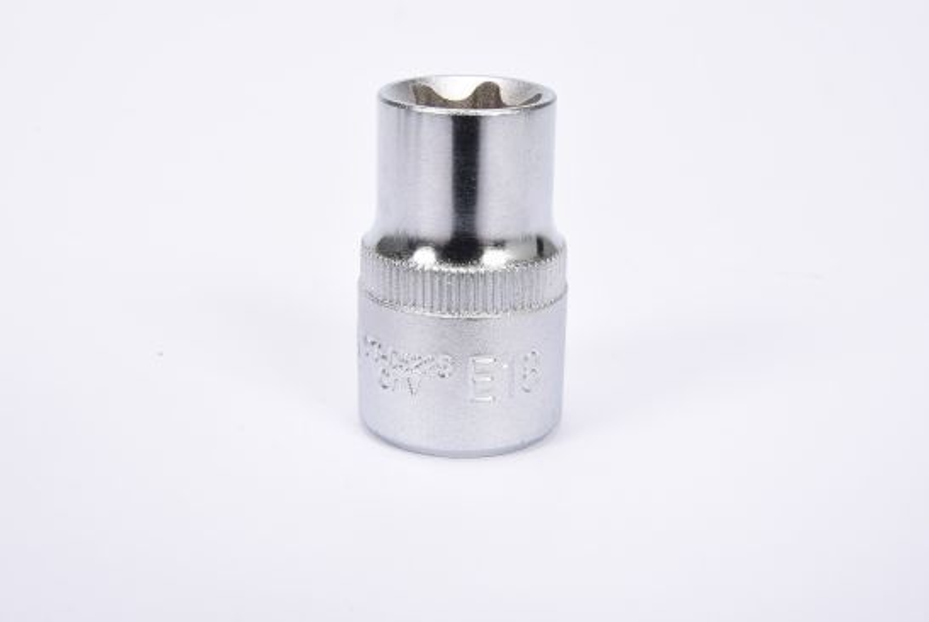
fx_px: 1937
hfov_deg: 27.0
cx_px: 464
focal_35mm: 75
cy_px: 311
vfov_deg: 18.2
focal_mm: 50
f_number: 16
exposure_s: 1/125
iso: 250
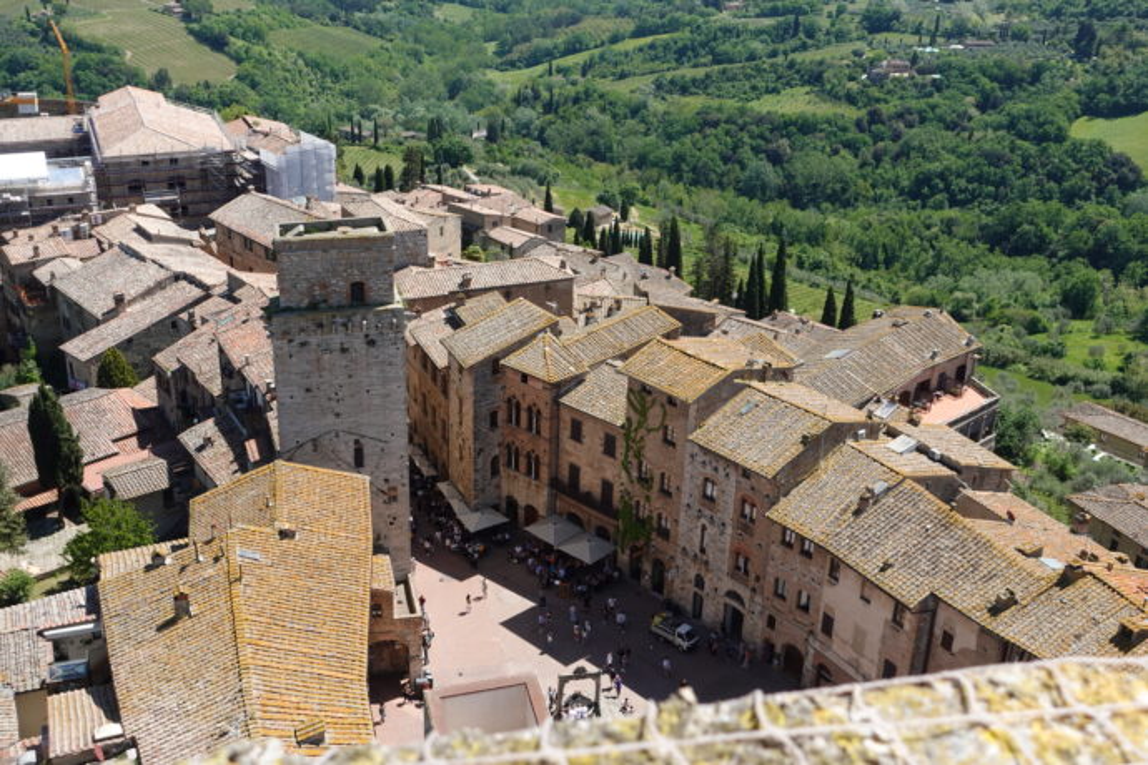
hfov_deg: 50.7
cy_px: 382
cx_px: 574
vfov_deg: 35.1
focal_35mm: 38
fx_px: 1212
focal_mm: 14.68
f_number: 4
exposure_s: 1/640
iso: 125
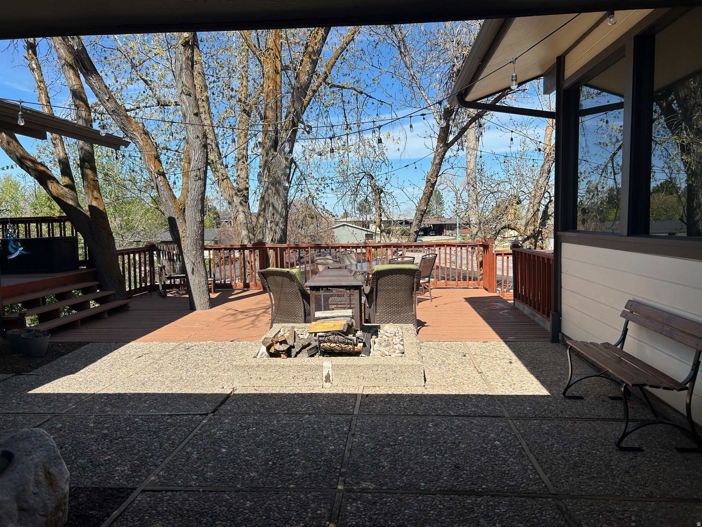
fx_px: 527
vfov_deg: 53.1
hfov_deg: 67.3
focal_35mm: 26
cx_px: 351
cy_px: 264
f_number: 1.5
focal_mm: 5.7
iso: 50
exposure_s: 1/2994
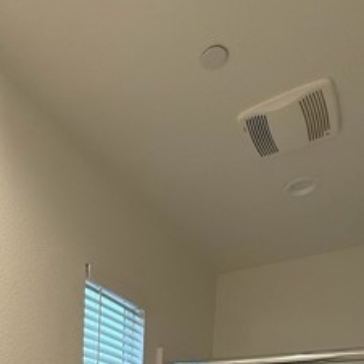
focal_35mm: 35
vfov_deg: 33.1
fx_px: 416
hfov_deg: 45.8
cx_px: 98
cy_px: 486
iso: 320
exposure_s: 1/120
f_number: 2.2
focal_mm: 2.22
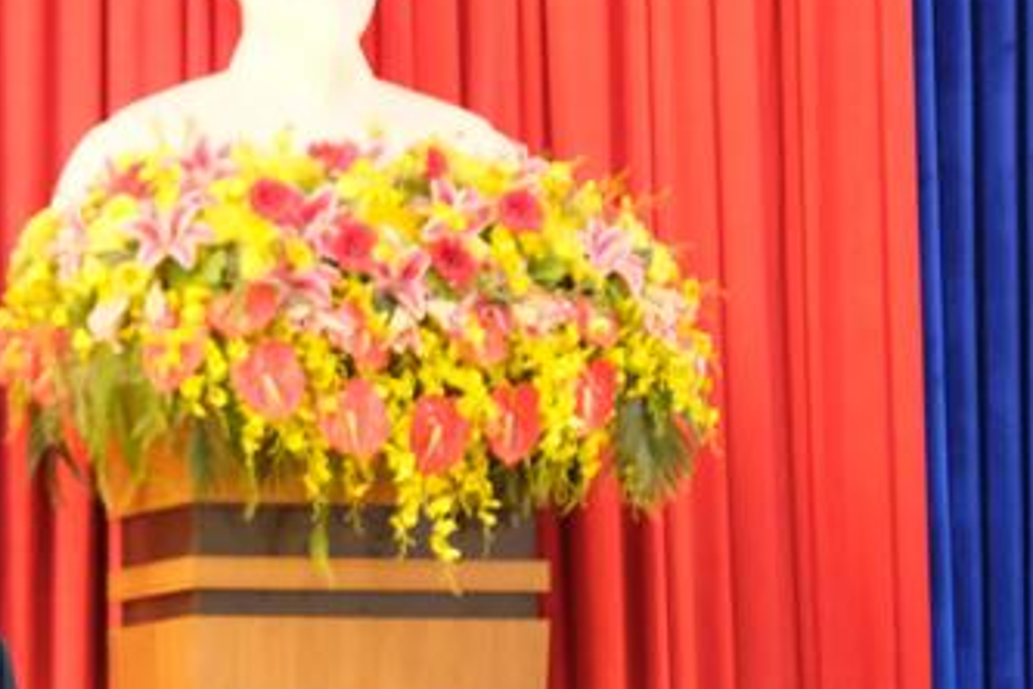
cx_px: 105
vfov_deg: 7.0
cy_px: 478
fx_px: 5652
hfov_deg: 10.4
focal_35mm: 197
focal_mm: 60.8
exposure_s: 1/180
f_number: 4
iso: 5000
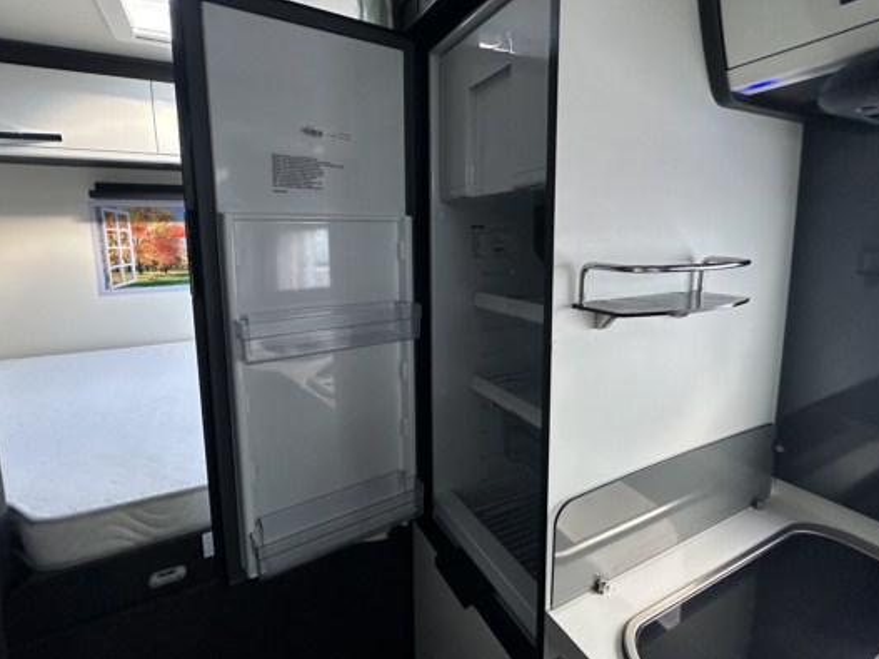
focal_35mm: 17
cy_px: 292
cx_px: 424
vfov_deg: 74.4
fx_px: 432
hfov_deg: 91.0
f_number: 2.2
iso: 800
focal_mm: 2.22
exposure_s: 1/60
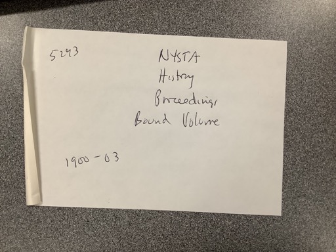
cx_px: 168
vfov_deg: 45.4
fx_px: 301
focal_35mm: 31
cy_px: 126
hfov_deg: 58.4
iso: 125
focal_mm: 3.3
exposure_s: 1/60
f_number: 2.4
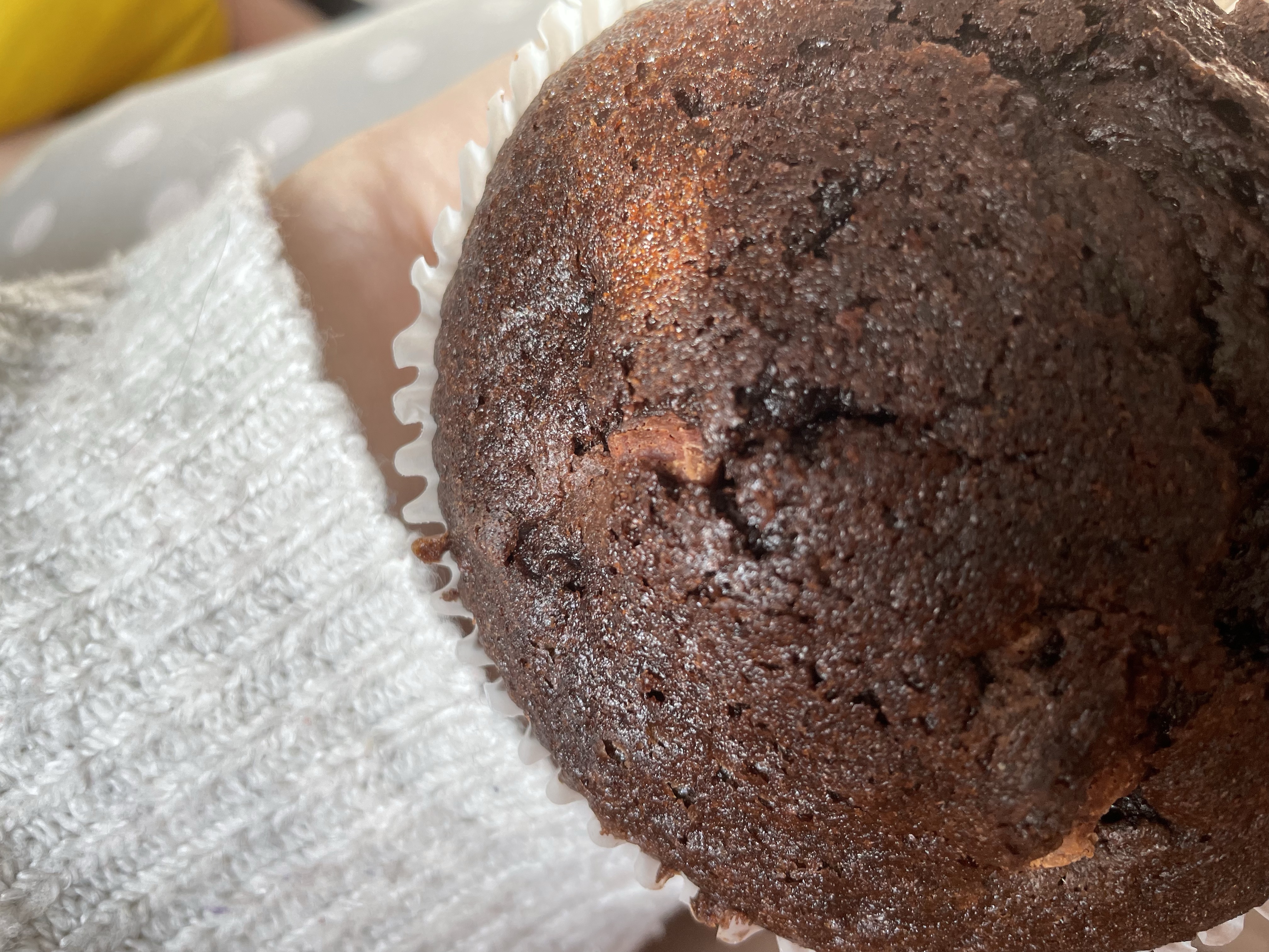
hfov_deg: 67.3
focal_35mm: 26
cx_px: 634
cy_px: 476
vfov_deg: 53.1
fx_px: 953
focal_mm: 4.2
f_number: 1.6
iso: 80
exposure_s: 1/121
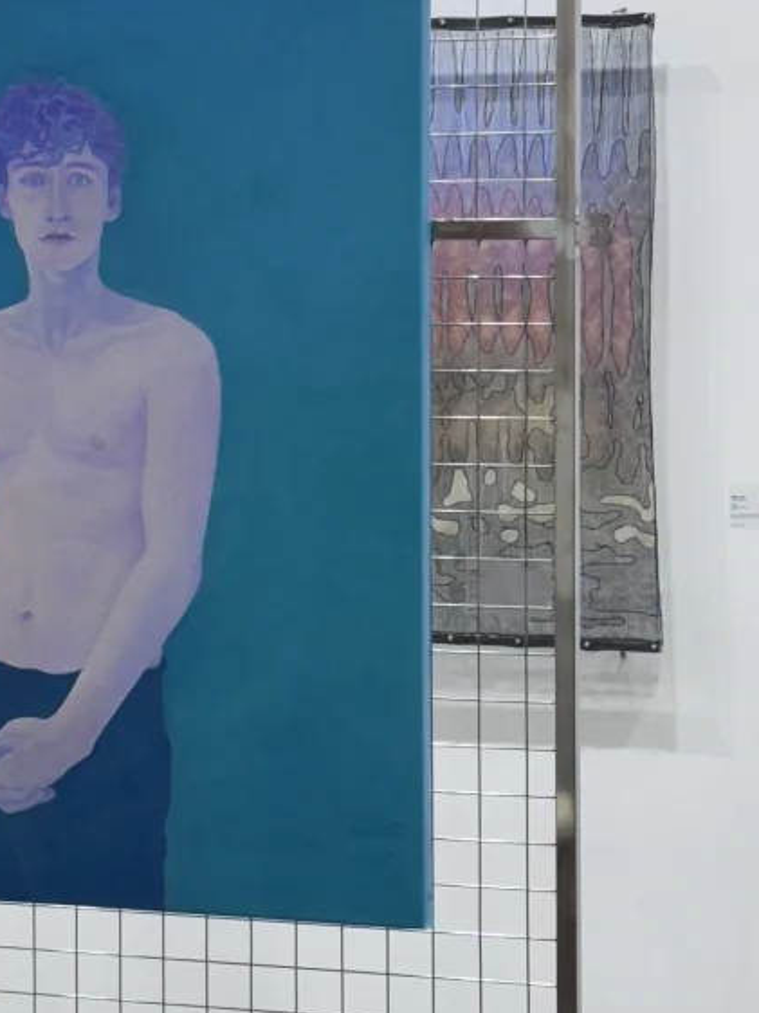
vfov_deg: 16.0
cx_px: 59
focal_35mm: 123
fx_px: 3599
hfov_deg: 11.9
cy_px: 400
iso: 80
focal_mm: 6.76
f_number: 1.78
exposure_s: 1/100
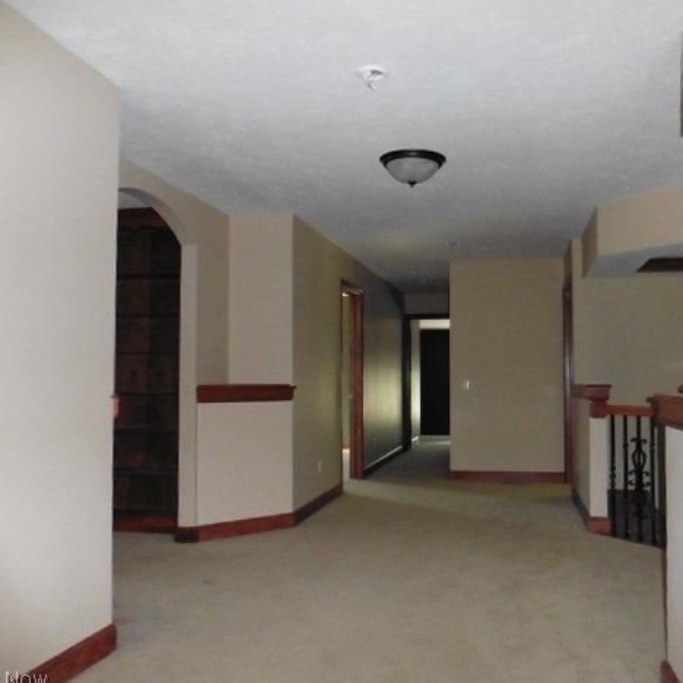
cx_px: 420
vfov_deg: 55.6
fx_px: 647
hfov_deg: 55.1
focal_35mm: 29
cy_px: 344
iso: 1600
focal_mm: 4.3
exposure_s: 1/60
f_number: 3.3
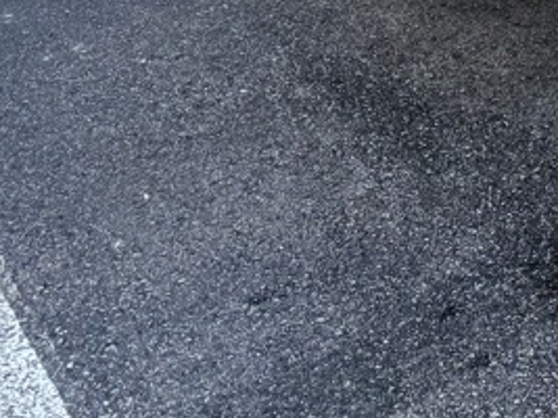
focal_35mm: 92
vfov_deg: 14.1
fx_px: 1482
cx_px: 934
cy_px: -349
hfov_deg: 18.0
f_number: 1.78
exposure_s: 1/467
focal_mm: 6.76
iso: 100
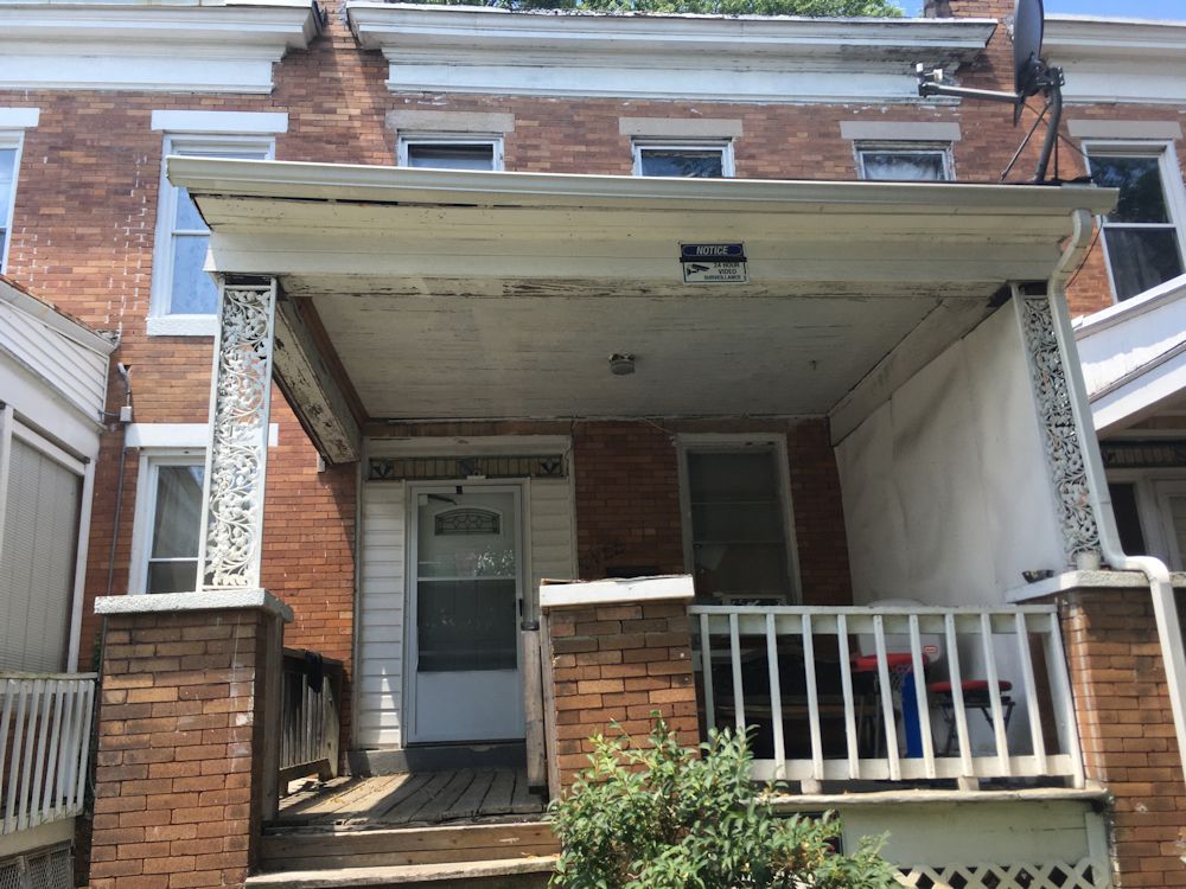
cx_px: 593
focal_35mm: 29
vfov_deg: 48.2
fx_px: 994
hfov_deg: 61.7
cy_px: 444
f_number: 2.2
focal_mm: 4.15
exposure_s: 1/386
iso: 25
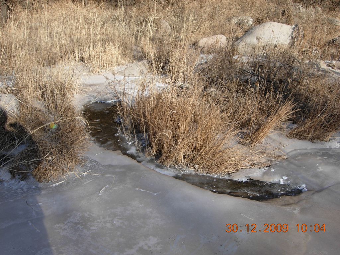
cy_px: 128
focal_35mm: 36
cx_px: 170
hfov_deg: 51.4
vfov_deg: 39.7
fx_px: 354
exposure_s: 1/222
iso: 50
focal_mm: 7.5
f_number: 5.4
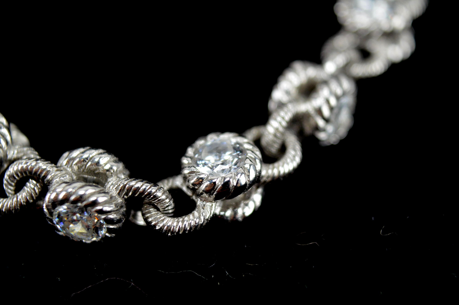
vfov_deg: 16.1
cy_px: 152
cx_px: 228
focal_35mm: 85
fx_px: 1077
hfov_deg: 24.1
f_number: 6.3
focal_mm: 55
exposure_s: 1/60
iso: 800
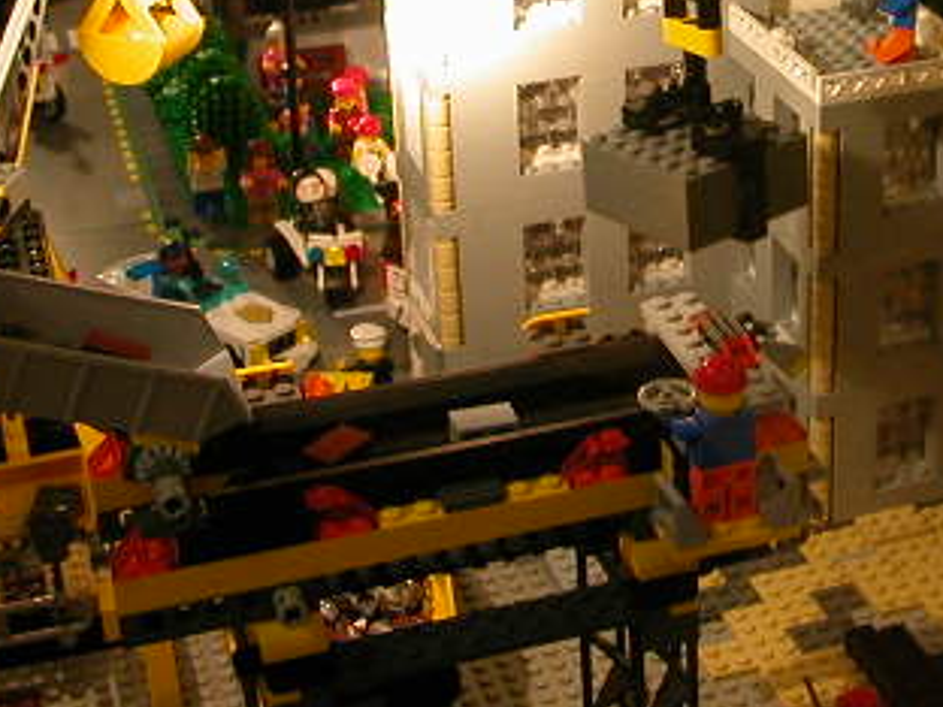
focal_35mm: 76
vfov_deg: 19.1
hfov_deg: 25.3
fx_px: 2070
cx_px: 731
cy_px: 103
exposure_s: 1/34.2
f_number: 2.7
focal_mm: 5.6
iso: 100
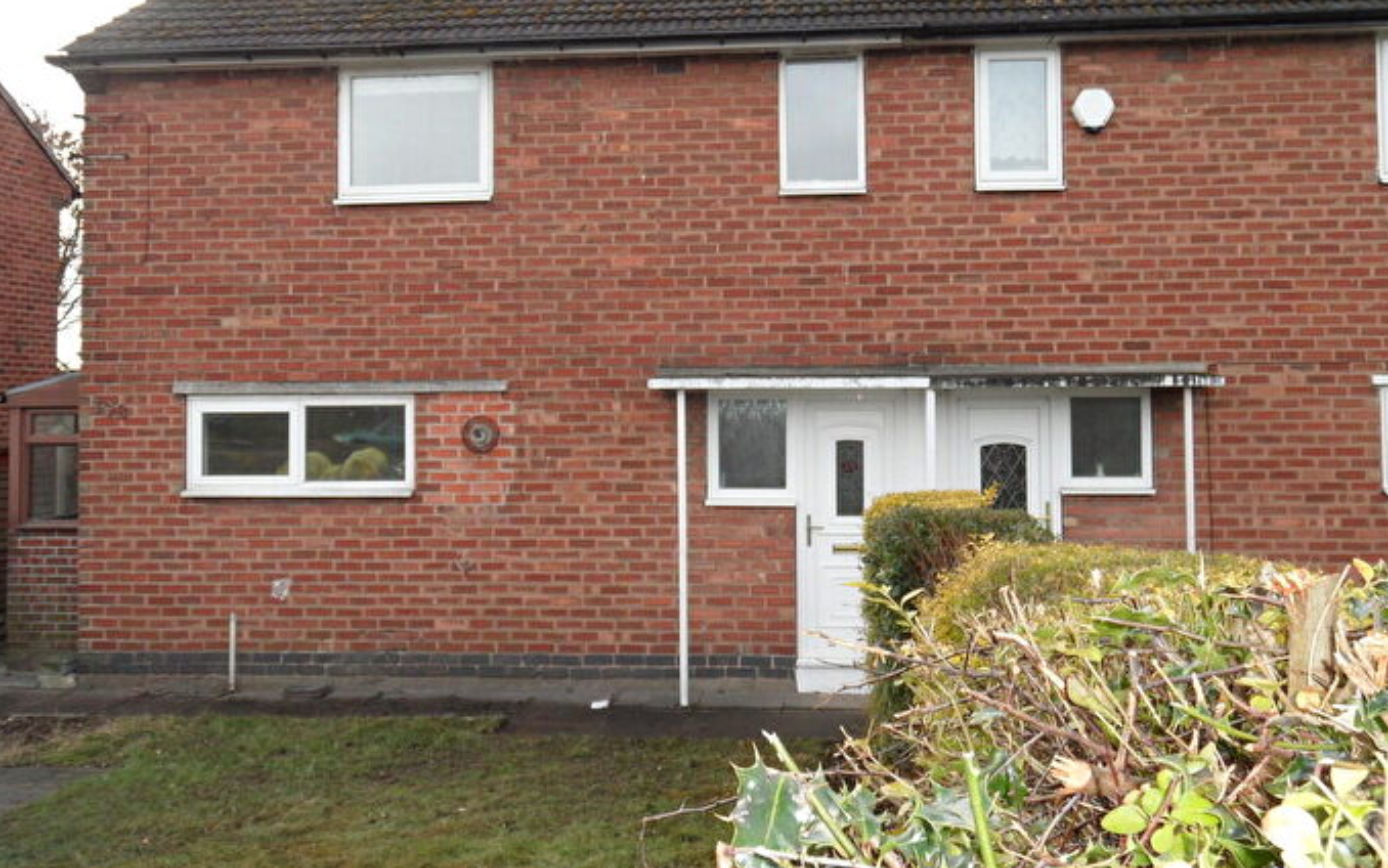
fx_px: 1324
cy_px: 355
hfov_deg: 55.3
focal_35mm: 35
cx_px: 708
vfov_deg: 36.2
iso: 120
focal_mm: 5.3
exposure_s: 1/180
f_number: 3.4
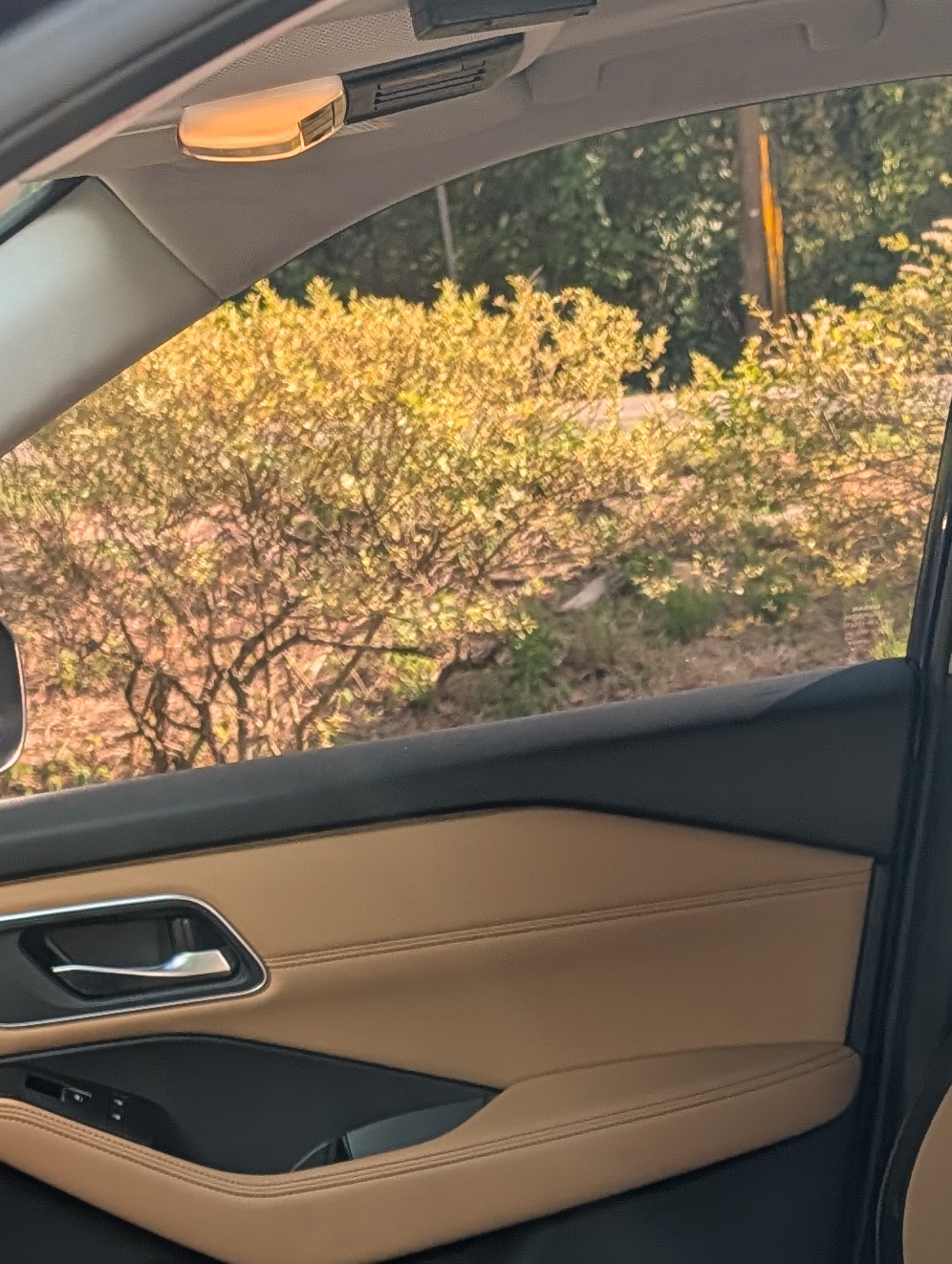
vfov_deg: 24.1
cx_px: 996
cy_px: 1485
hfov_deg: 19.3
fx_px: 2707
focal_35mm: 74
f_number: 1.68
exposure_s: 1/686
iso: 21
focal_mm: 6.9
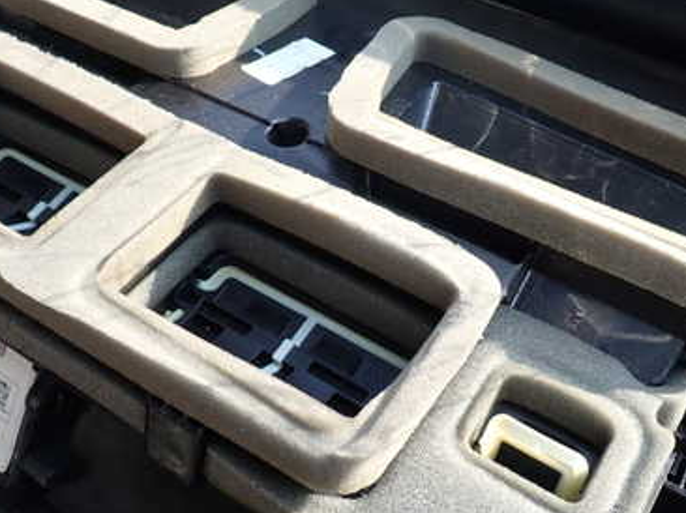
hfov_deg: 45.7
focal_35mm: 41
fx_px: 812
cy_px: 251
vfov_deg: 35.1
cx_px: 302
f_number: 2.8
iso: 100
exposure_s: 1/200
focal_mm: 4.5
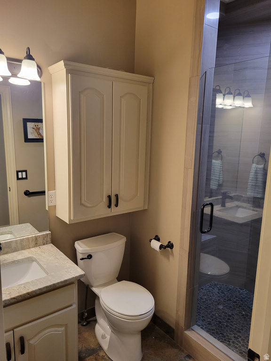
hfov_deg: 53.1
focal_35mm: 26
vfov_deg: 67.3
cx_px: 136
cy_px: 180
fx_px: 271
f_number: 1.8
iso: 320
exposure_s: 1/120
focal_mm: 5.4
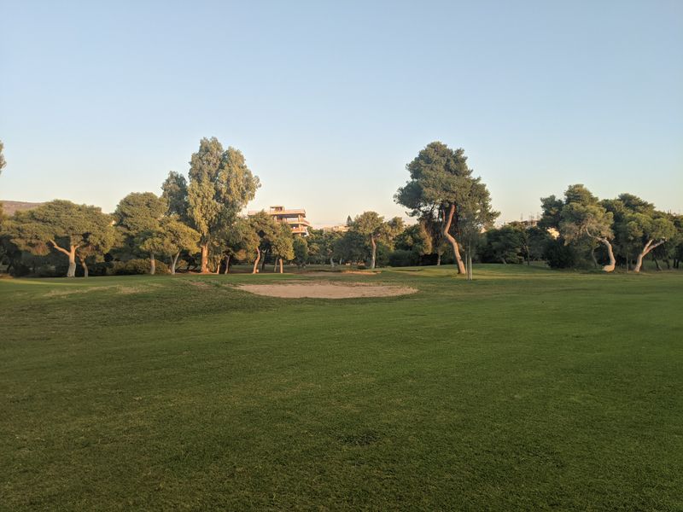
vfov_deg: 51.4
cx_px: 342
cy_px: 256
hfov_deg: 65.3
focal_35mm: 27
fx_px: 533
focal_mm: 4.44
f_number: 1.8
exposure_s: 1/419
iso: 76
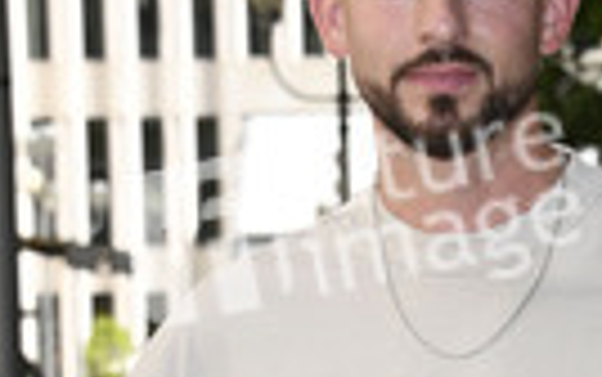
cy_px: 444
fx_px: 3892
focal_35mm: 237
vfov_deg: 5.5
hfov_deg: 8.8
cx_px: 481
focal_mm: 78
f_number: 6.3
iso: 160
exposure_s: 1/200
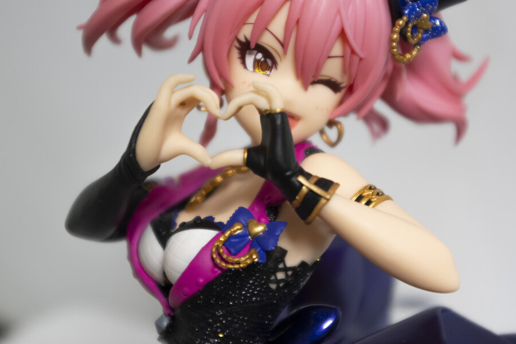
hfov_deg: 24.8
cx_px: 258
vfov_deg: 16.7
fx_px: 1175
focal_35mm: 82
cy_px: 172
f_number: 5.6
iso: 3200
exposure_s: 1/30
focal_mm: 55
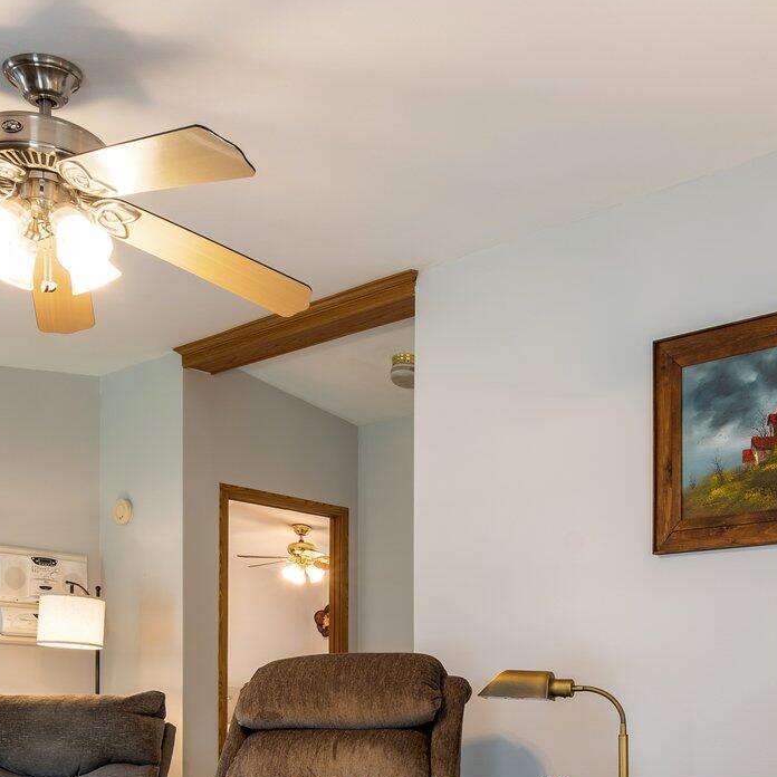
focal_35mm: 40
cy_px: 715
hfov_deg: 41.2
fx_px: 1016
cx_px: 536
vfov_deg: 38.6
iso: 50
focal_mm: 16
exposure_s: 2.5
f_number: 9
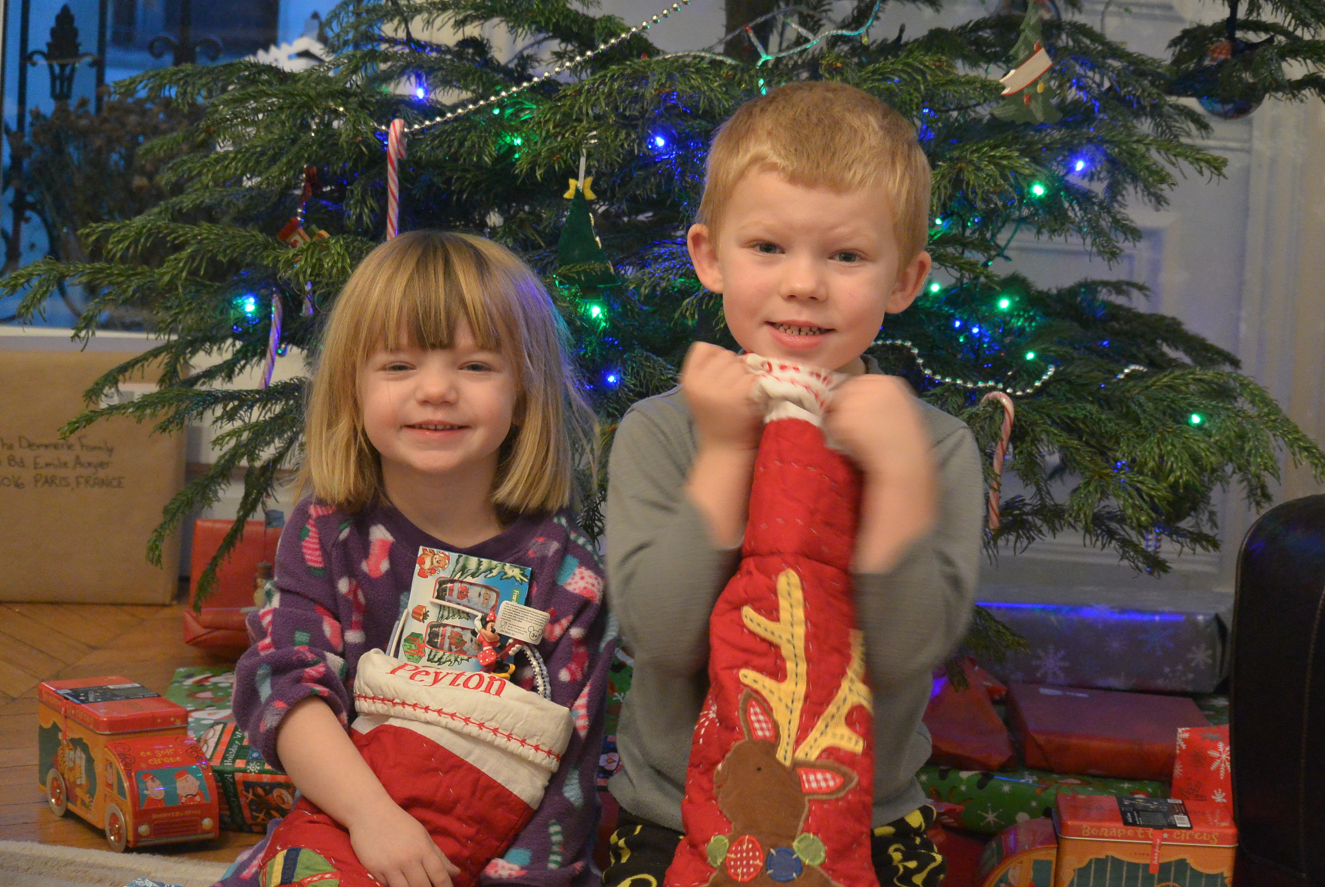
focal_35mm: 81
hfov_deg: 25.0
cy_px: 444
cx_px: 662
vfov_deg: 16.9
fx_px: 2985
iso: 1100
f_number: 3.8
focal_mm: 30
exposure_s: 1/15
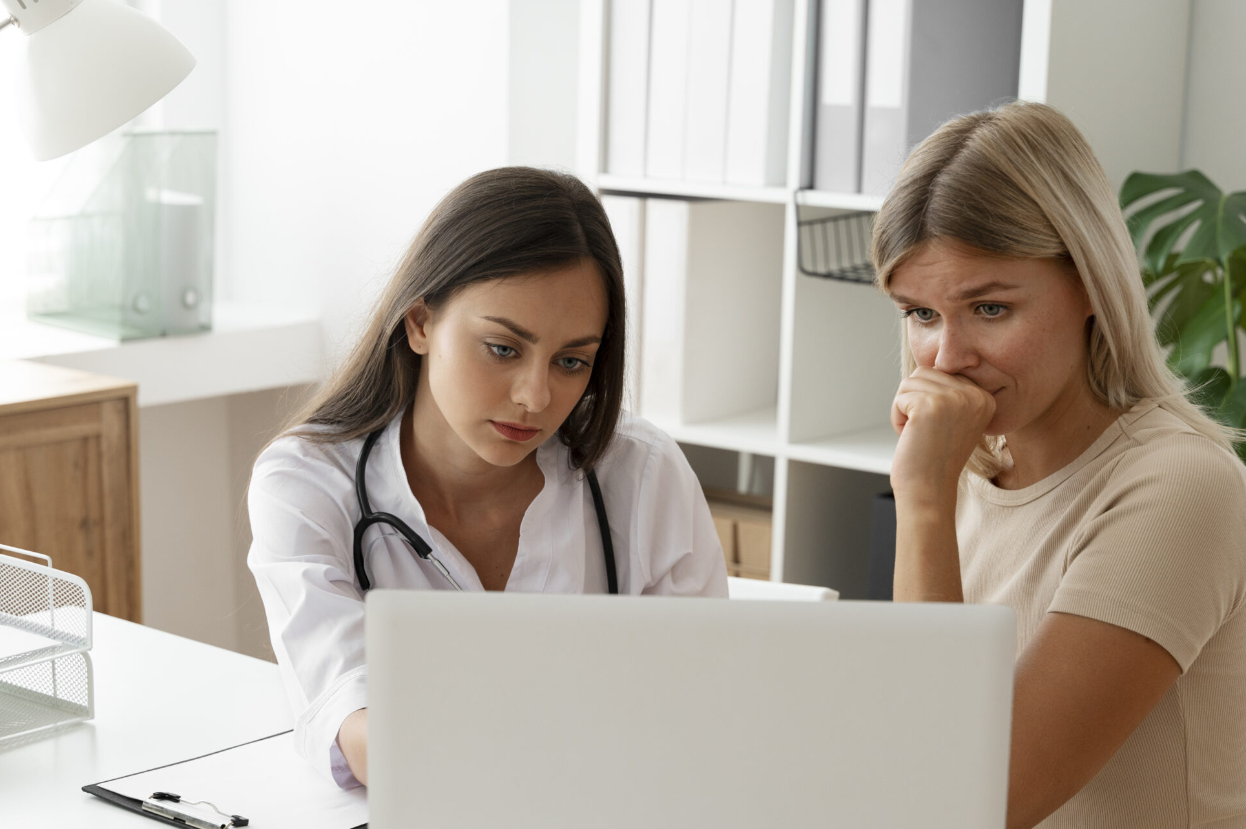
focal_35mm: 69
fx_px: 2386
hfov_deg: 29.3
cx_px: 644
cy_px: 530
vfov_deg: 19.7
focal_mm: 52
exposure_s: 1/250
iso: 500
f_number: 4
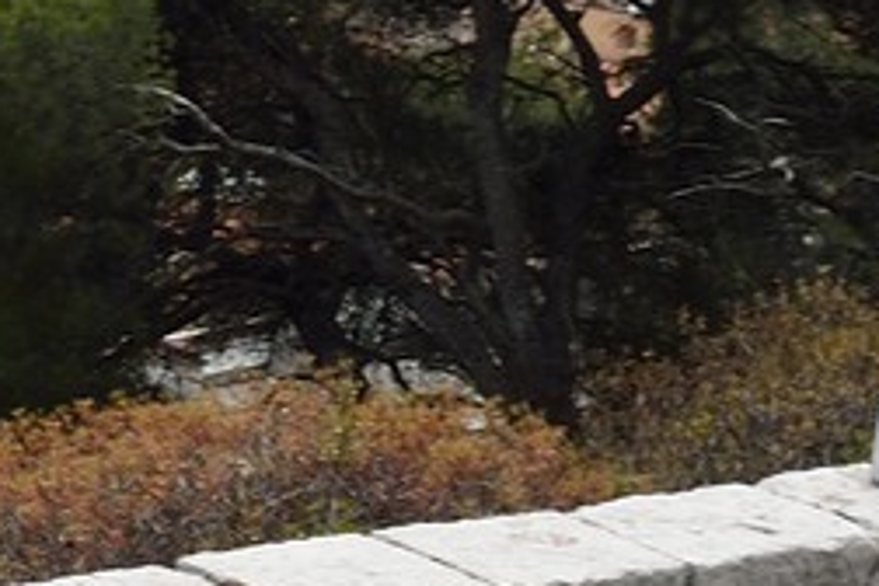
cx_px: -1803
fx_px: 5420
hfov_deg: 7.9
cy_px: 174
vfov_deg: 6.2
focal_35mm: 222
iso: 400
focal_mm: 35
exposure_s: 1/500
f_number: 14
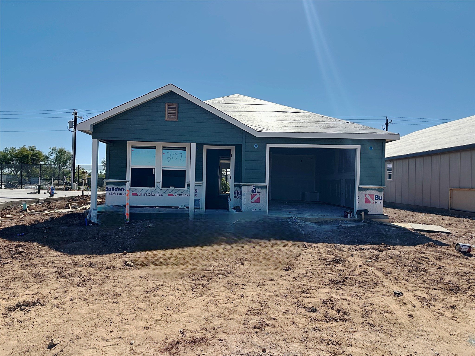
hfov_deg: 71.6
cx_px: 238
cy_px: 178
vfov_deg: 56.8
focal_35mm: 24
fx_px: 329
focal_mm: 6.86
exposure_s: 1/6211
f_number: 1.78
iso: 80
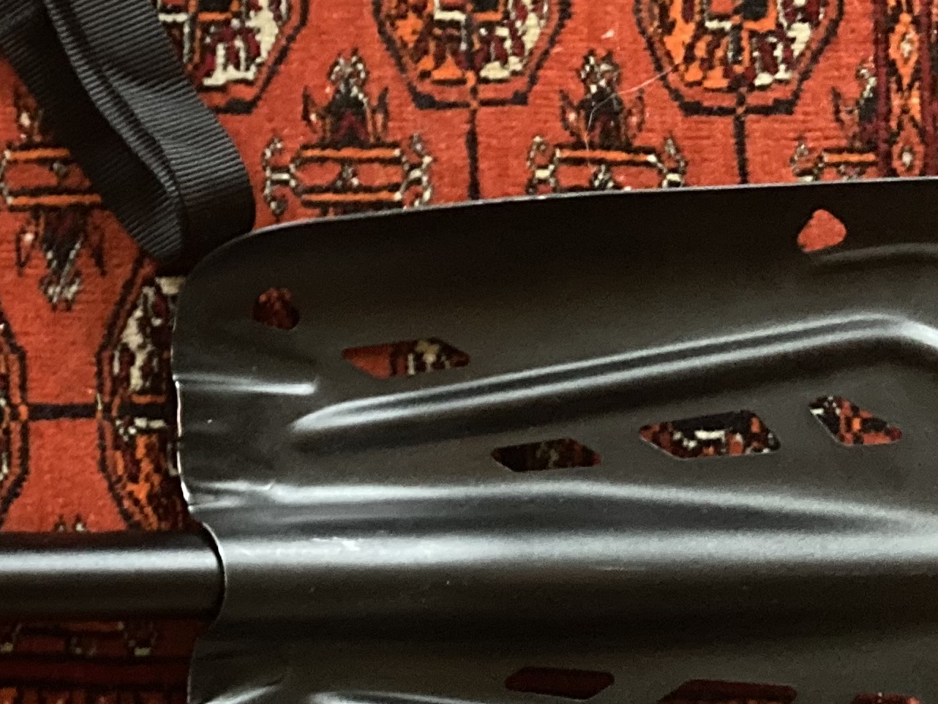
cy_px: 160
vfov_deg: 15.5
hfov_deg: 19.1
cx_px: -275
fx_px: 2574
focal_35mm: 95
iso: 640
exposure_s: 1/24
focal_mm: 3.99
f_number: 1.8
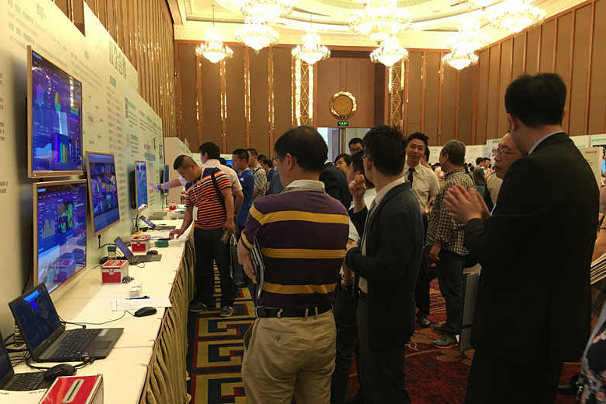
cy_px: 233
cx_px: 304
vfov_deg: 42.2
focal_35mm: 31
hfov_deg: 60.3
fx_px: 522
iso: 80
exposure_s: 1/17
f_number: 2.2
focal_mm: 4.15
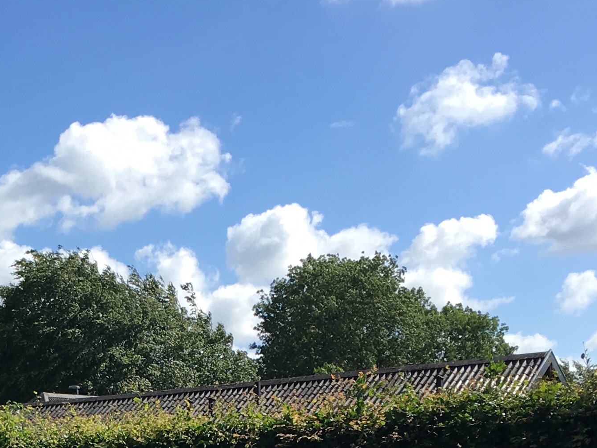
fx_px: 1500
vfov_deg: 15.6
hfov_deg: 21.7
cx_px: 4
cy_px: 669
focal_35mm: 87
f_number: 2.2
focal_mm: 4.15
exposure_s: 1/1304
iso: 25
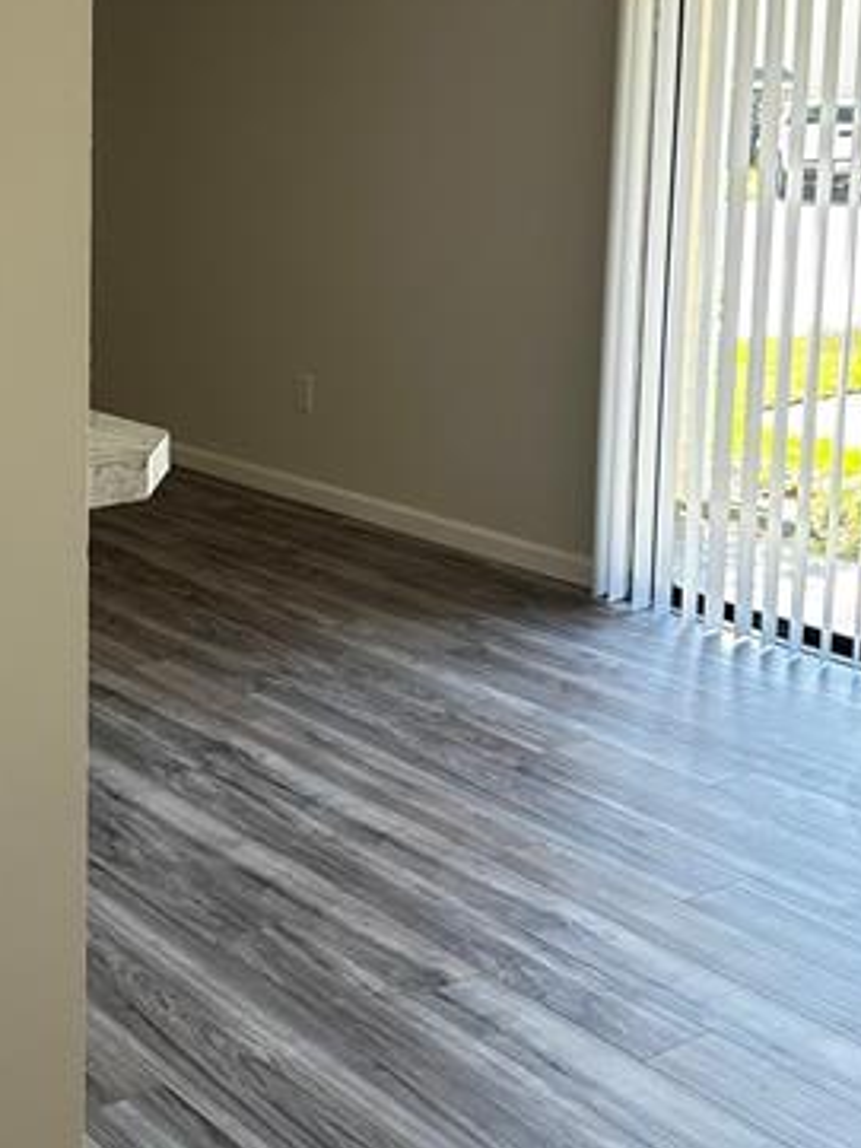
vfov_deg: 36.9
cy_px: 337
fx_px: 1690
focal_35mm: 51
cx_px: 38
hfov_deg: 27.2
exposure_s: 1/163
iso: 100
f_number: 1.78
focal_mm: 6.86
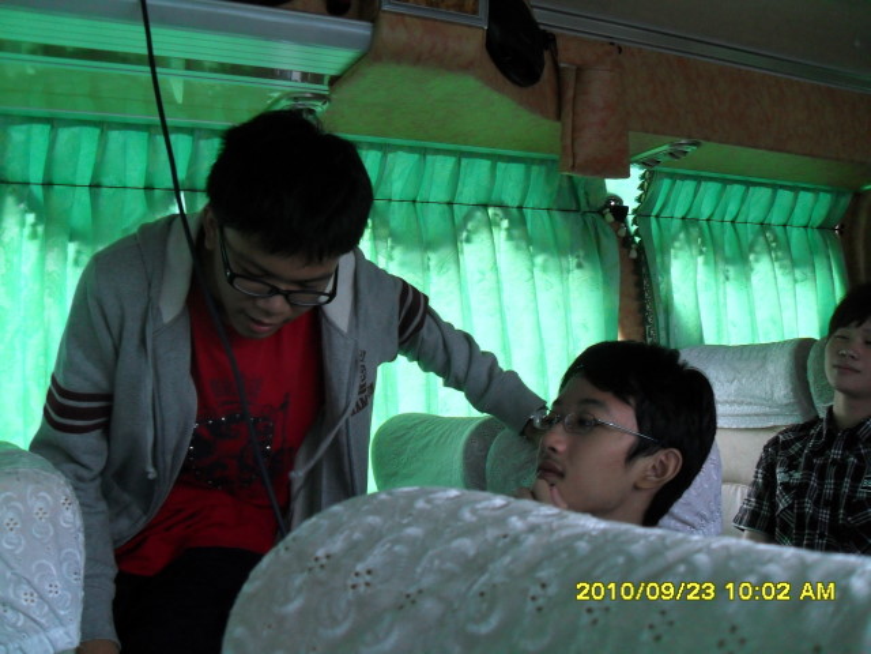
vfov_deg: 40.7
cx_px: 436
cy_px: 327
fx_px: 881
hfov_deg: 52.6
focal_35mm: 35
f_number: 2.8
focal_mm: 6.2
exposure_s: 1/125
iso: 160
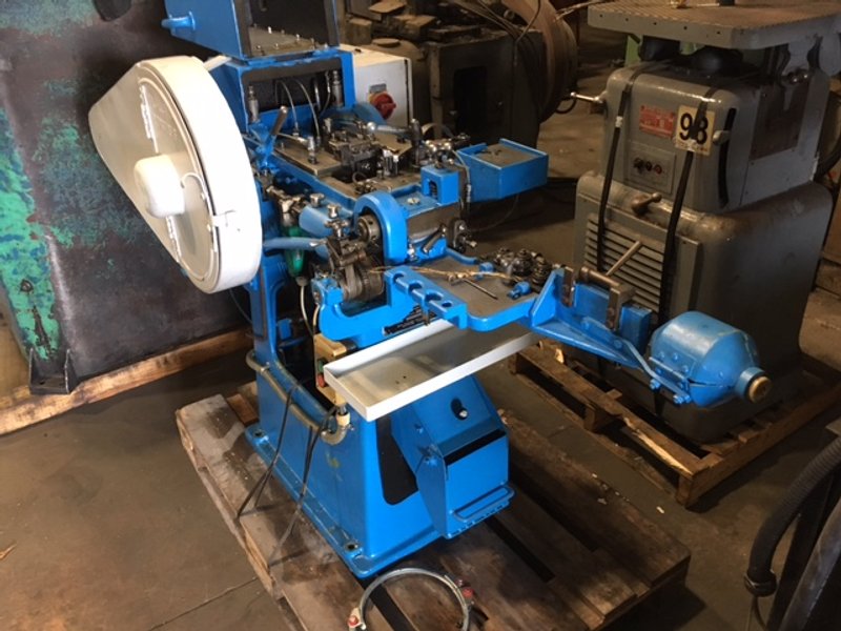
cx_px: 420
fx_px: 705
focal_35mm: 29
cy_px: 316
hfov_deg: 61.7
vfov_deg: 48.2
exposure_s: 1/17
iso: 200
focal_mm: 4.15
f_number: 2.2
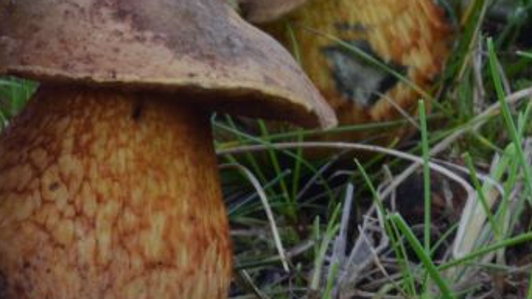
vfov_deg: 4.2
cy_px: 145
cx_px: -157
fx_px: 4103
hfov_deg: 7.3
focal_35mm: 291
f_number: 29
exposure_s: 1/8
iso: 400
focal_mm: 62
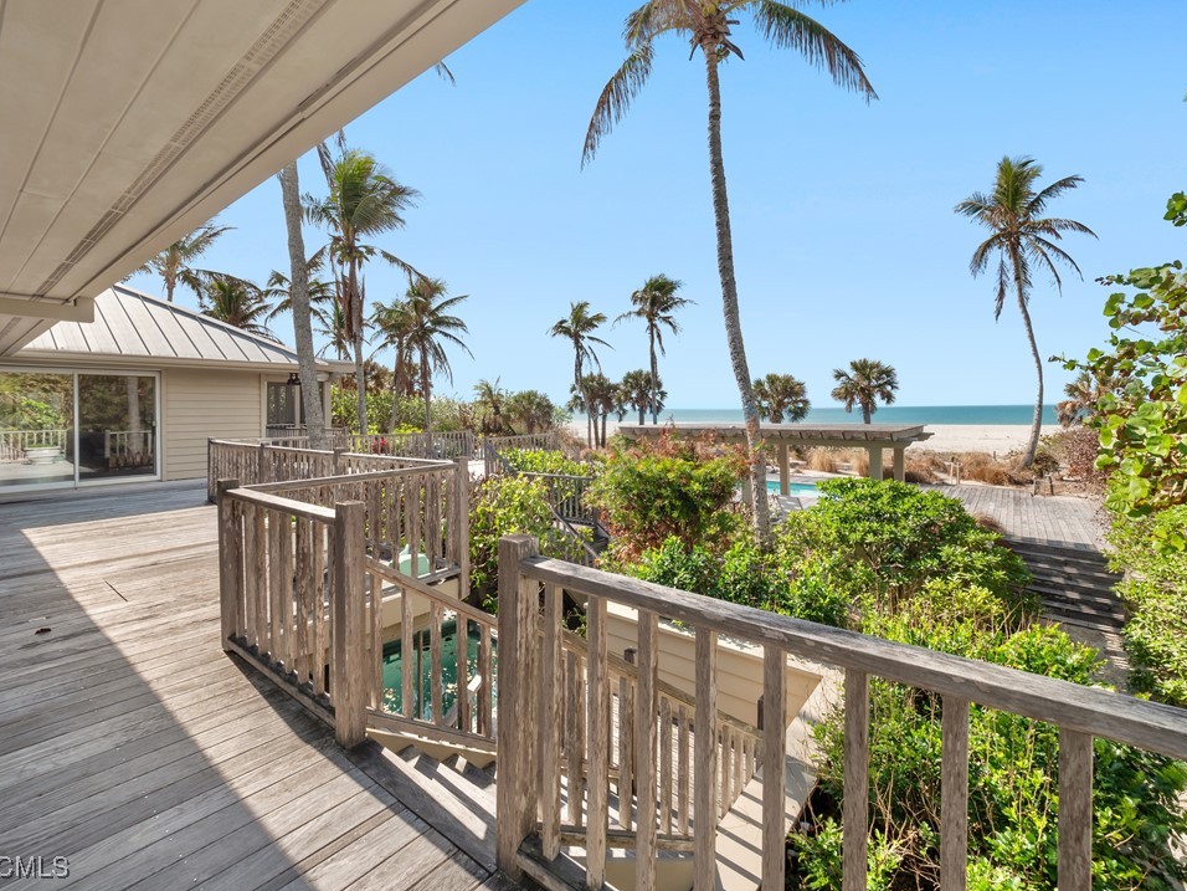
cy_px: 418
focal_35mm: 15
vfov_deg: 81.7
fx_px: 514
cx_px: 586
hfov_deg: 98.2
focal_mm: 7
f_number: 7.1
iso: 200
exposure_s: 1/400
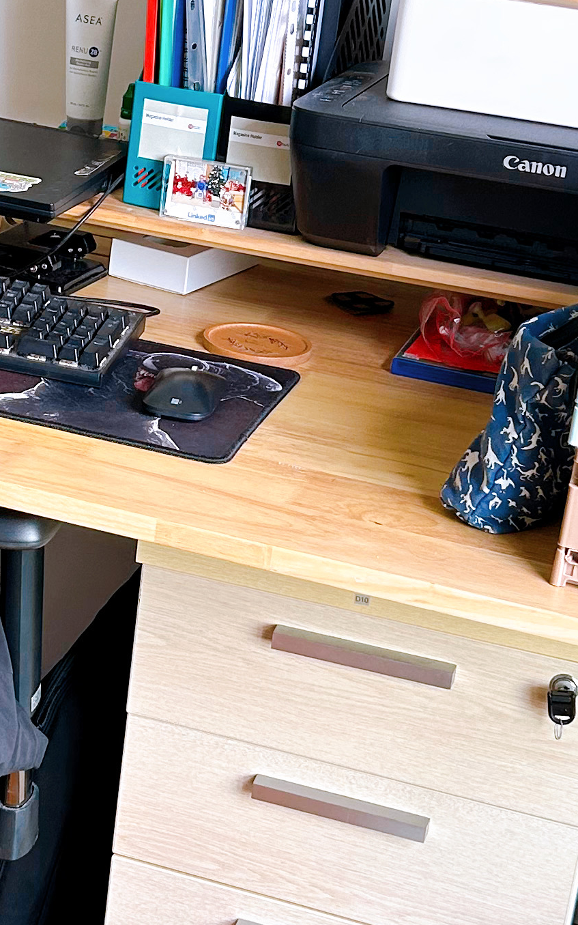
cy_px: 456
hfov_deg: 15.7
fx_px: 2066
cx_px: 56
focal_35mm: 82
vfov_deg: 25.2
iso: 64
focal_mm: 5.7
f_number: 1.5
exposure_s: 1/121
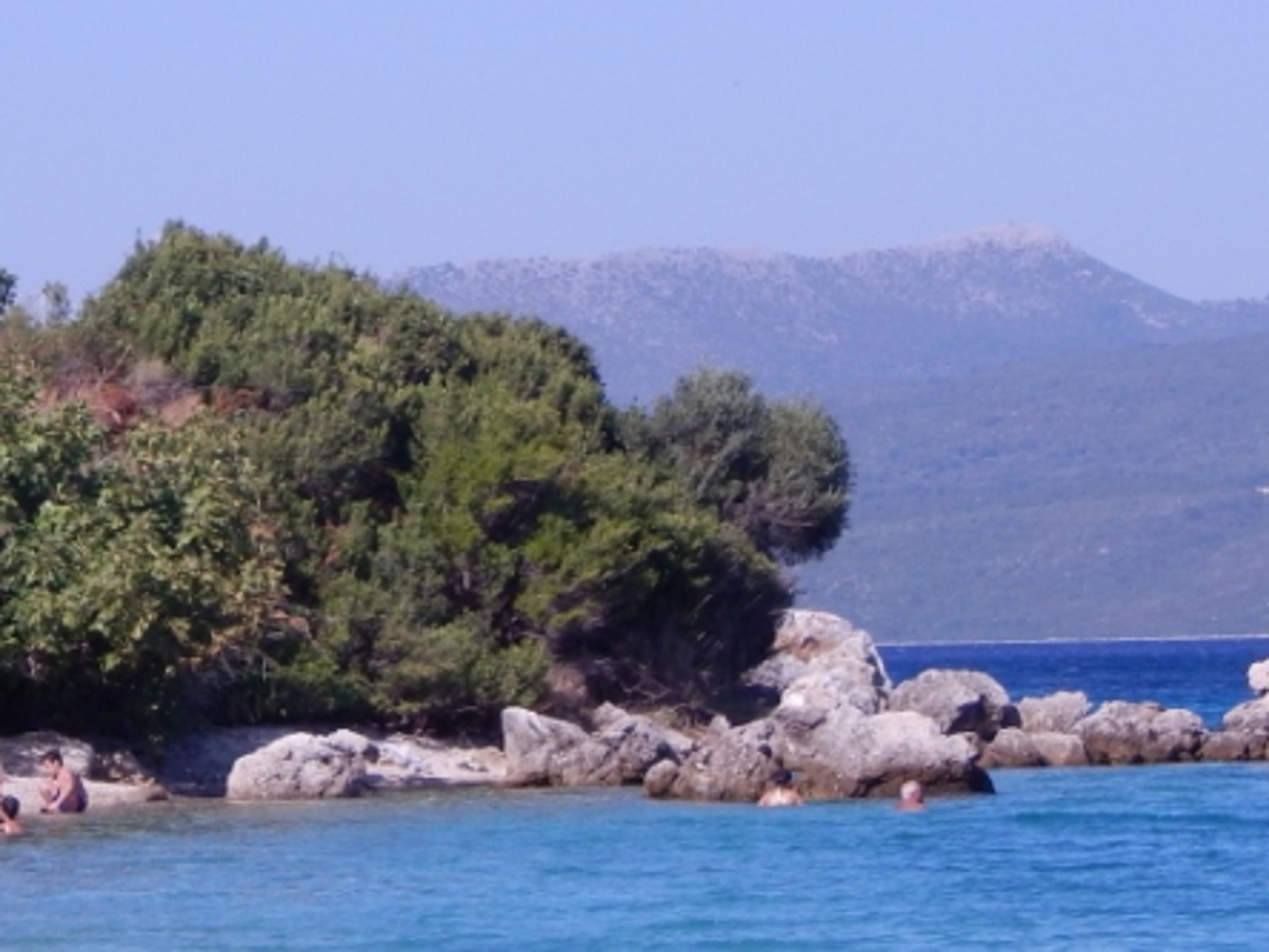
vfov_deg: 6.2
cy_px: 206
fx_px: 8798
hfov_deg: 8.2
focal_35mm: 240
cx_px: 309
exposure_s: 1/1000
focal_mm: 18.7
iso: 125
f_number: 4.5
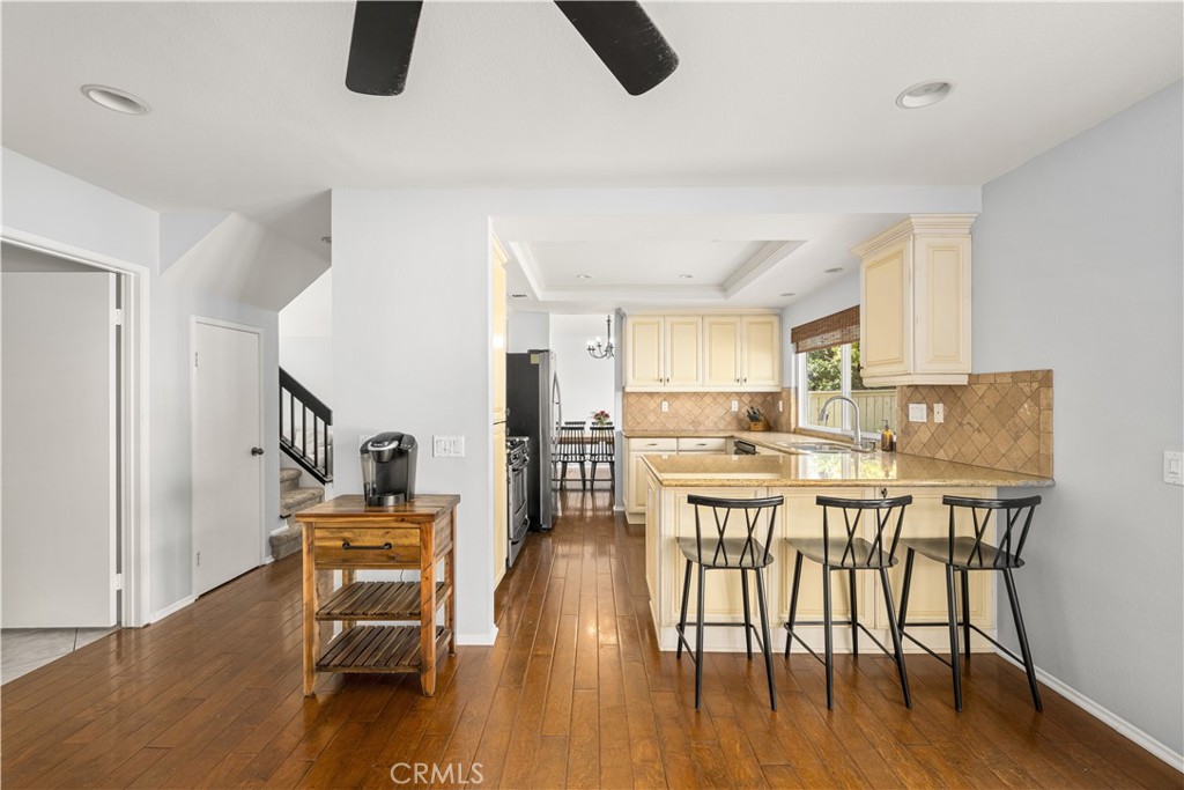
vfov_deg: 81.2
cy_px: 395
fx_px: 460
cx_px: 592
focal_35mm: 14
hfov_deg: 104.2
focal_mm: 14
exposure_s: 1/3
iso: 100
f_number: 7.1
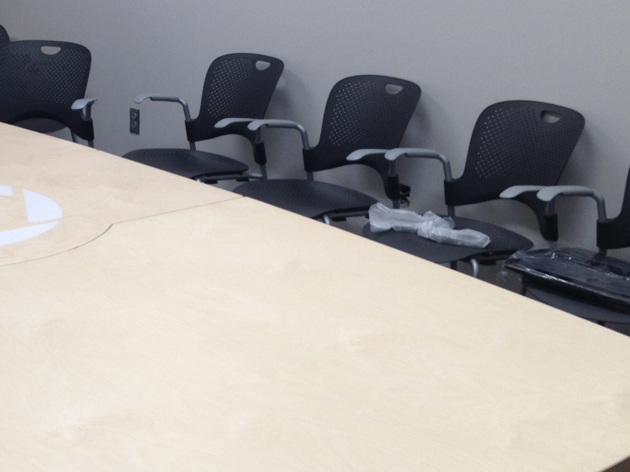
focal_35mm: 76
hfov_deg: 25.3
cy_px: 335
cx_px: 132
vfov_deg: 19.3
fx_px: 1383
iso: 50
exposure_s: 1/30
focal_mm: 4.28
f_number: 2.4
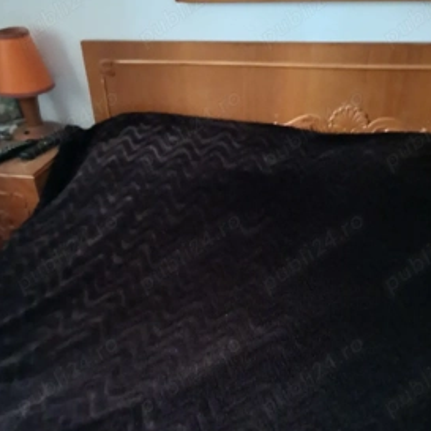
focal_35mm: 35
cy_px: 272
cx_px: 221
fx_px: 493
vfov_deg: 46.8
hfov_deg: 47.2
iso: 4000
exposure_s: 1/4
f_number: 1.8
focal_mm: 4
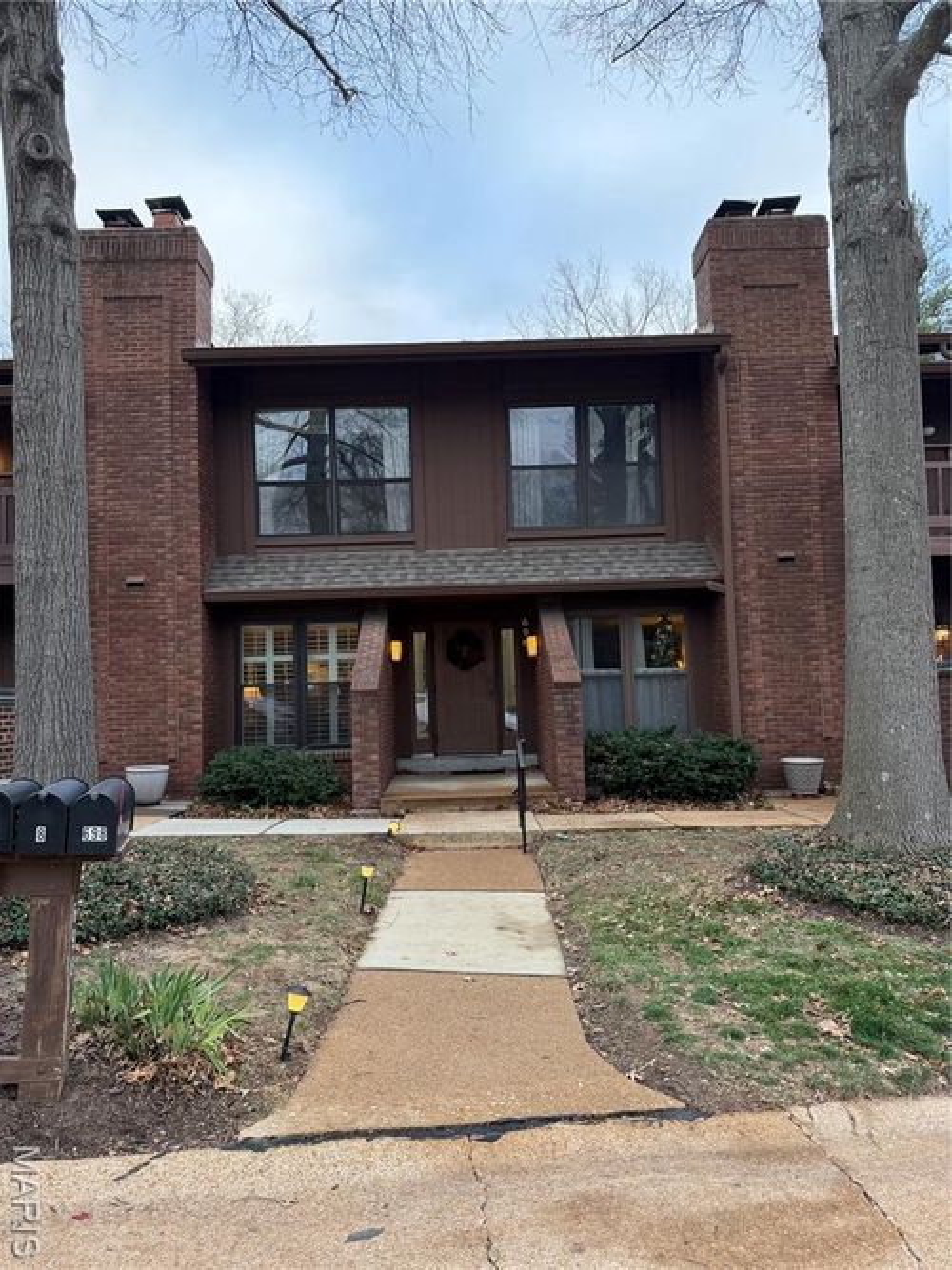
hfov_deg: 56.8
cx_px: 476
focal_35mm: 24
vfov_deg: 71.6
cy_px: 635
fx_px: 880
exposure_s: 1/210
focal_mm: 6.76
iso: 125
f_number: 1.78
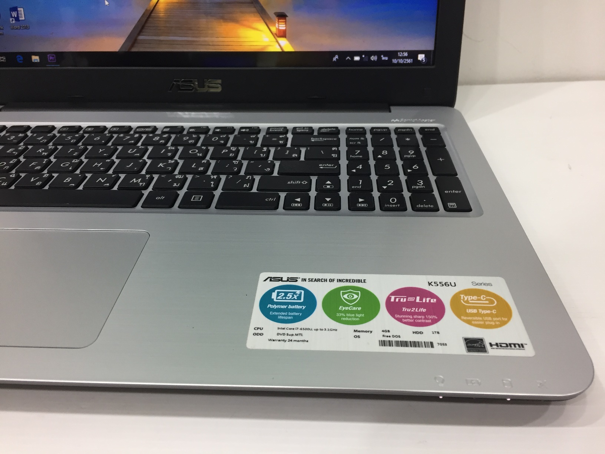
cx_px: 302
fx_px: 507
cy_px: 227
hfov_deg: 61.7
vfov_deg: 48.2
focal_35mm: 29
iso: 80
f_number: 2.2
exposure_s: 1/33
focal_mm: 4.15
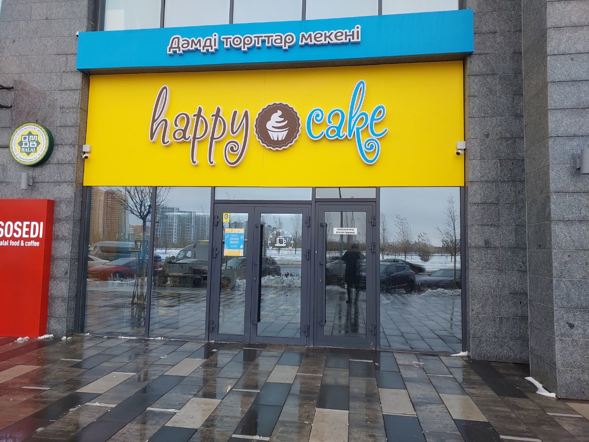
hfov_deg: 73.9
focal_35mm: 23
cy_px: 221
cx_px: 294
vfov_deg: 58.9
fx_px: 391
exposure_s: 1/100
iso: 25
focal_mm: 5.06
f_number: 1.8
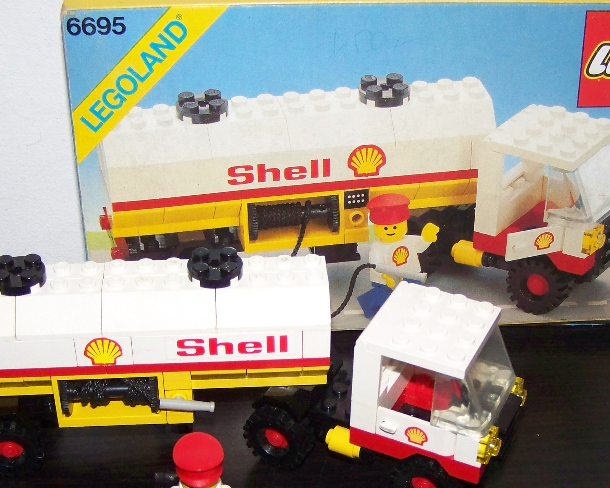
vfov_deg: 23.7
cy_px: 341
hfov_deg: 29.5
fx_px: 1155
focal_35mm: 64
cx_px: 341
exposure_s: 1/30
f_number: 2.8
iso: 200
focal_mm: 6.3
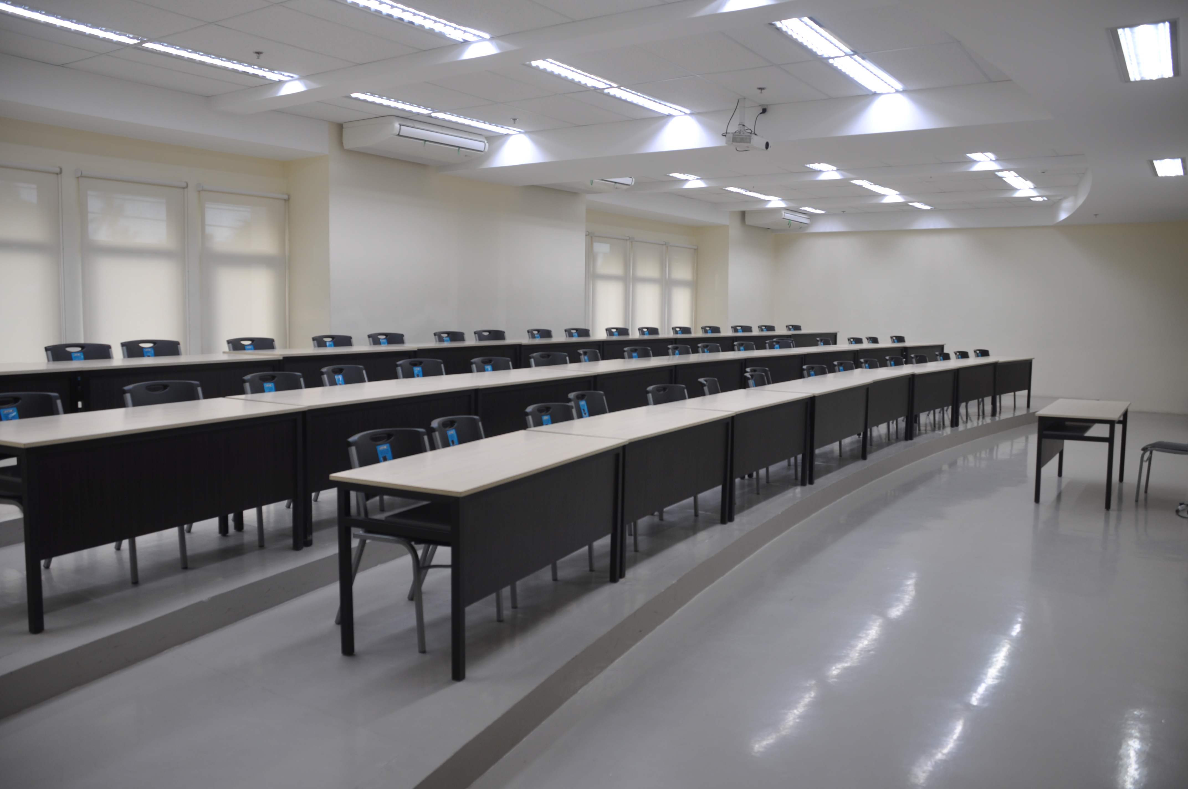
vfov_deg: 43.5
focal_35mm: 30
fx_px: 989
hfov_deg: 62.0
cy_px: 394
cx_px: 594
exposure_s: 1/10
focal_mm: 20
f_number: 3.5
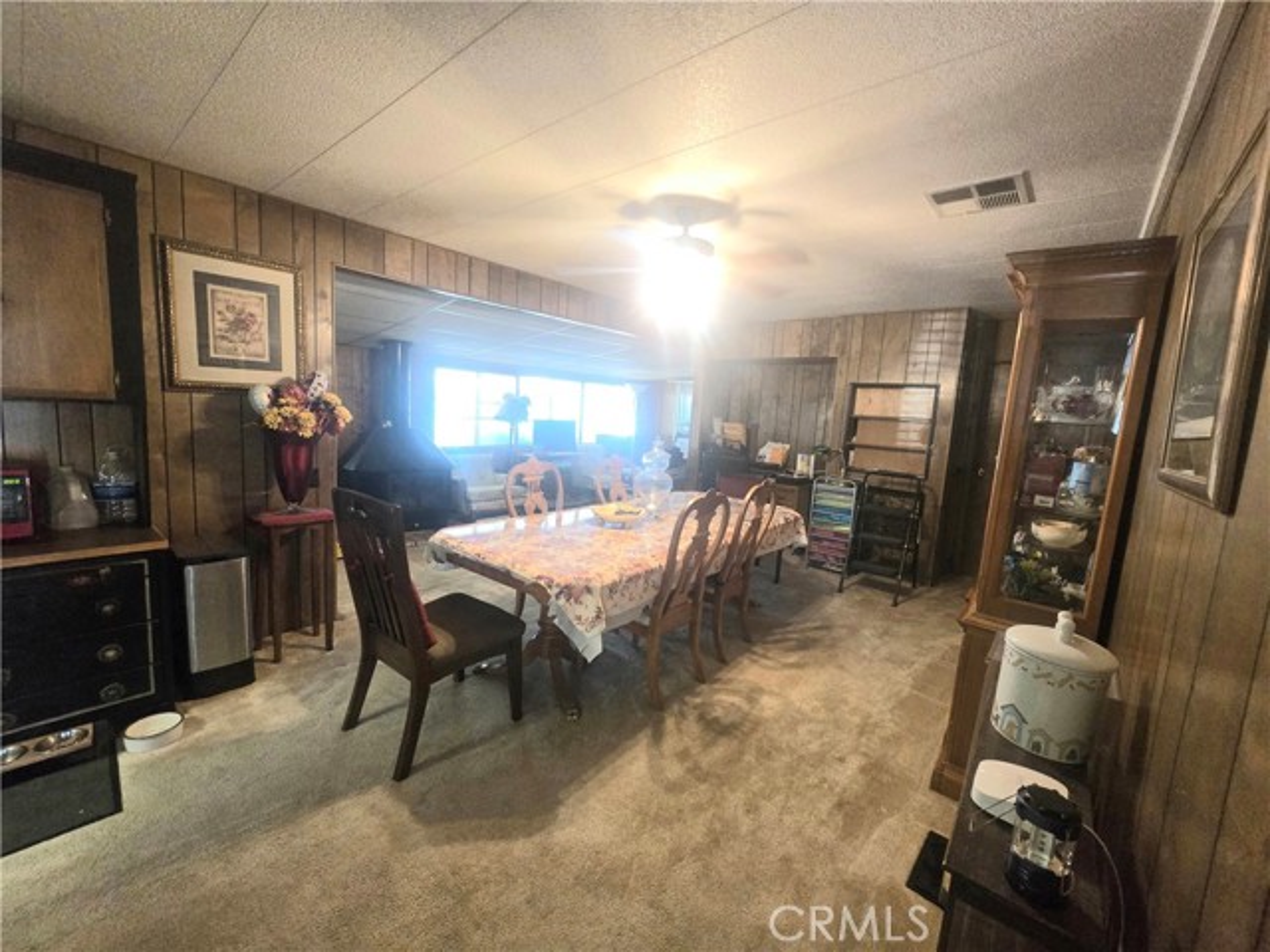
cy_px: 476
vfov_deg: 89.9
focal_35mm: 13
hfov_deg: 106.2
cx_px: 635
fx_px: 477
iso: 640
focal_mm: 2.2
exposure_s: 1/60.2
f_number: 2.2
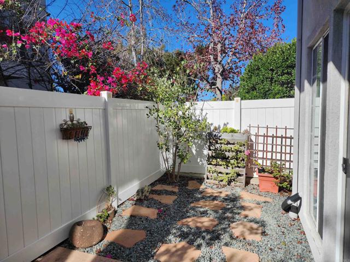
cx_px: 175
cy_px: 131
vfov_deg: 58.9
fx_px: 233
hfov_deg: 73.9
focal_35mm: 23
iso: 12
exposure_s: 1/1493
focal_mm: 6.4
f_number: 1.8
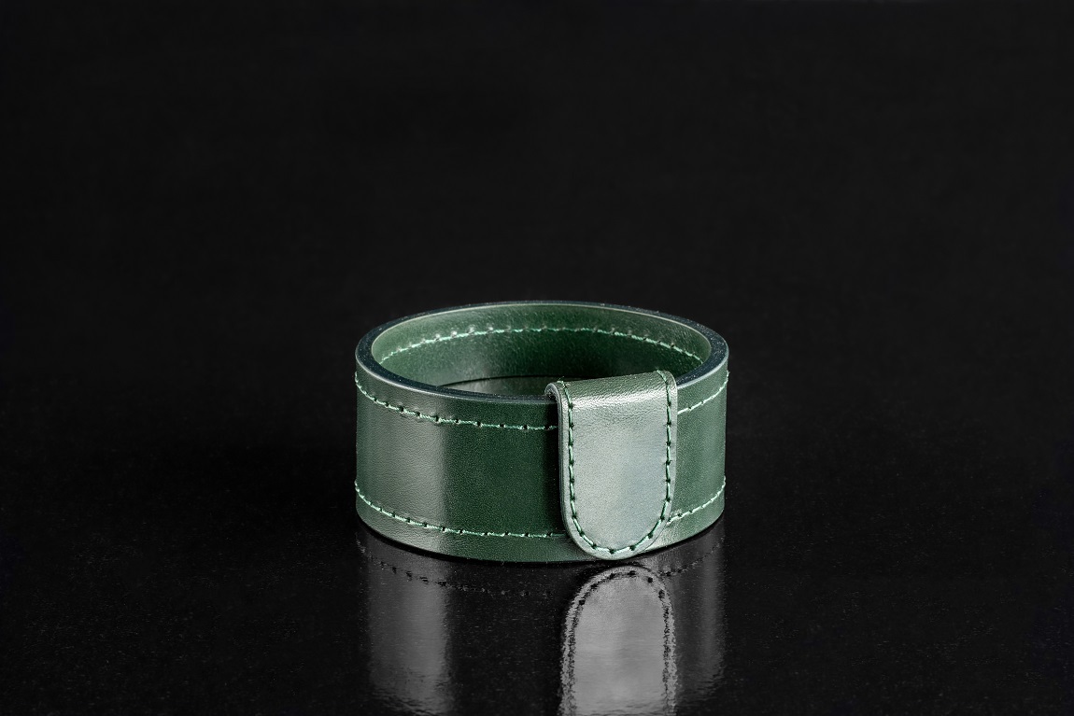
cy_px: 358
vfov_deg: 16.1
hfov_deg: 23.9
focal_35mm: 85
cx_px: 537
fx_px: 2536
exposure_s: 1
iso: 100
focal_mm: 85
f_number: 16
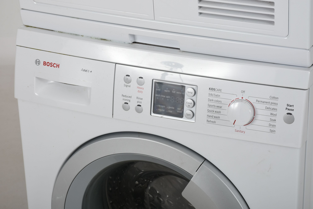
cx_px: 156
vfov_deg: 12.2
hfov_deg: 18.2
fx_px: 979
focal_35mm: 112
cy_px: 104
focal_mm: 75
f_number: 14
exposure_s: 1/200
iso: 200
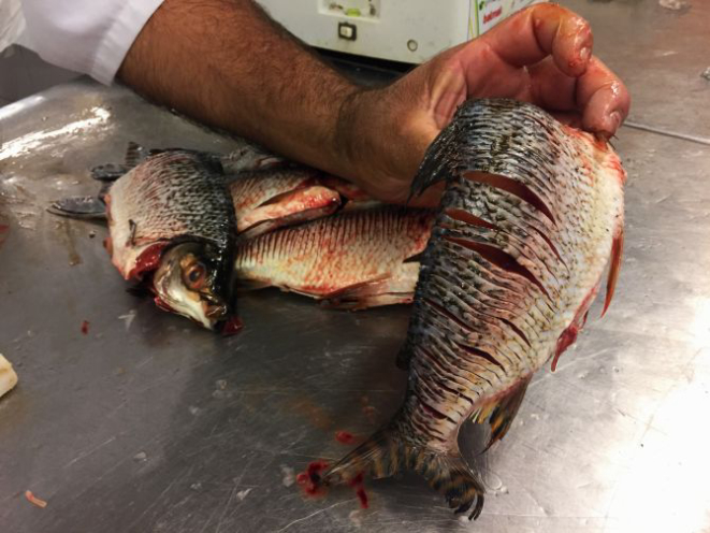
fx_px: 595
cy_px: 266
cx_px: 355
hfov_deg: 61.7
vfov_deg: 48.2
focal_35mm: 29
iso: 50
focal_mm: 4.15
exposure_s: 1/30
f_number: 2.2
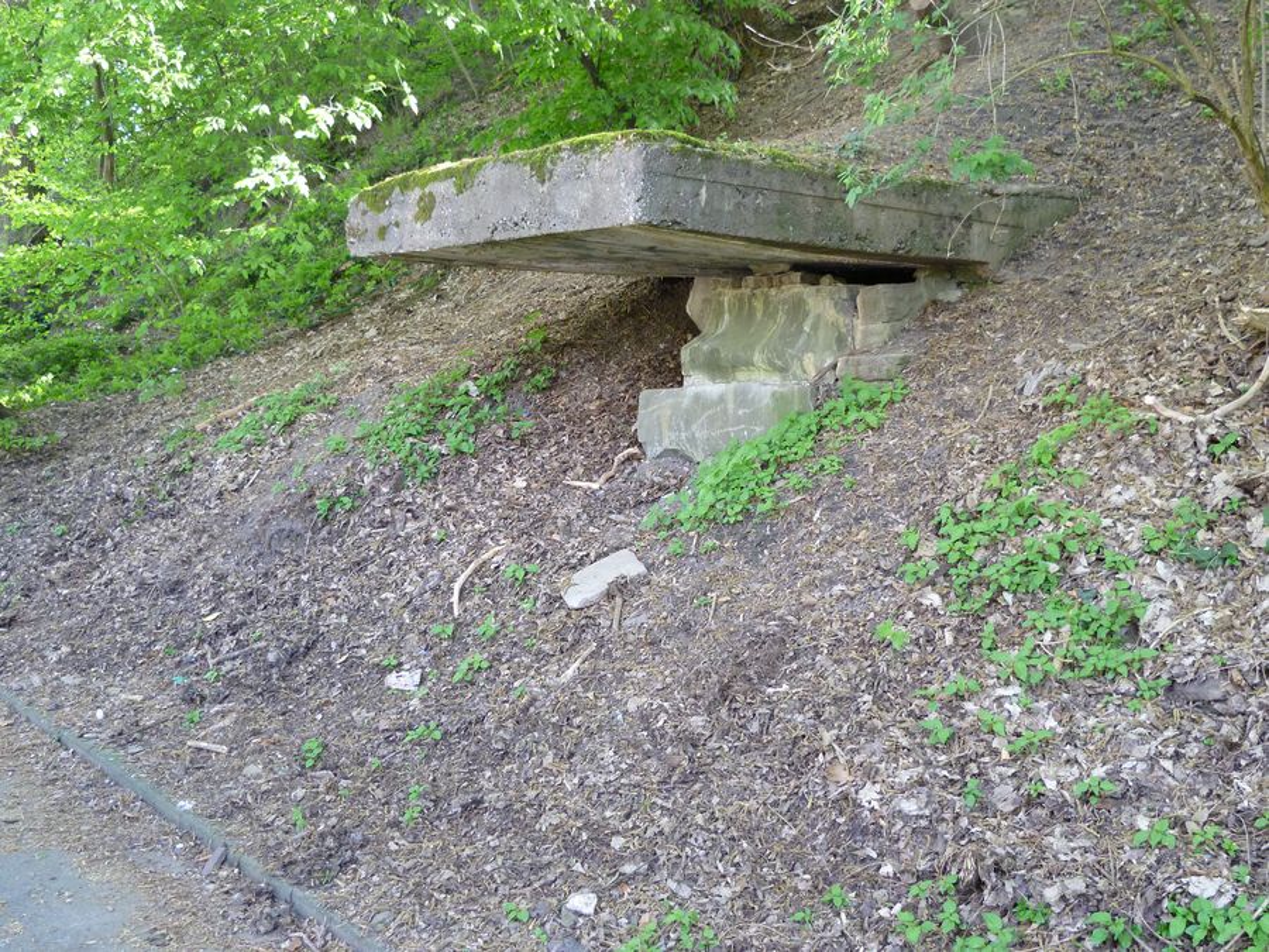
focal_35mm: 39
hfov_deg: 47.9
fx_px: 1430
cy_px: 476
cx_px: 634
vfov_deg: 36.8
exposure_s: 1/40
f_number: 3.2
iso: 200
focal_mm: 7
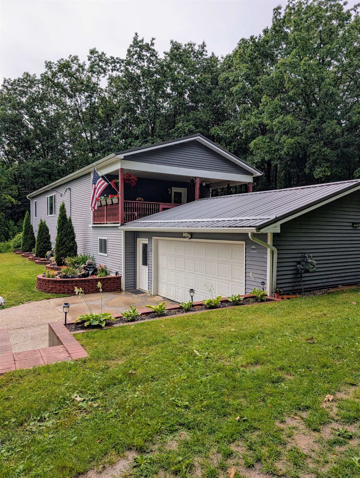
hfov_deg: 56.9
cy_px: 239
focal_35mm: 24
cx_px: 180
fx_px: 332
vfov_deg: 71.5
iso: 21
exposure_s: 1/1037
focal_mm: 6.9
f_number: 1.68
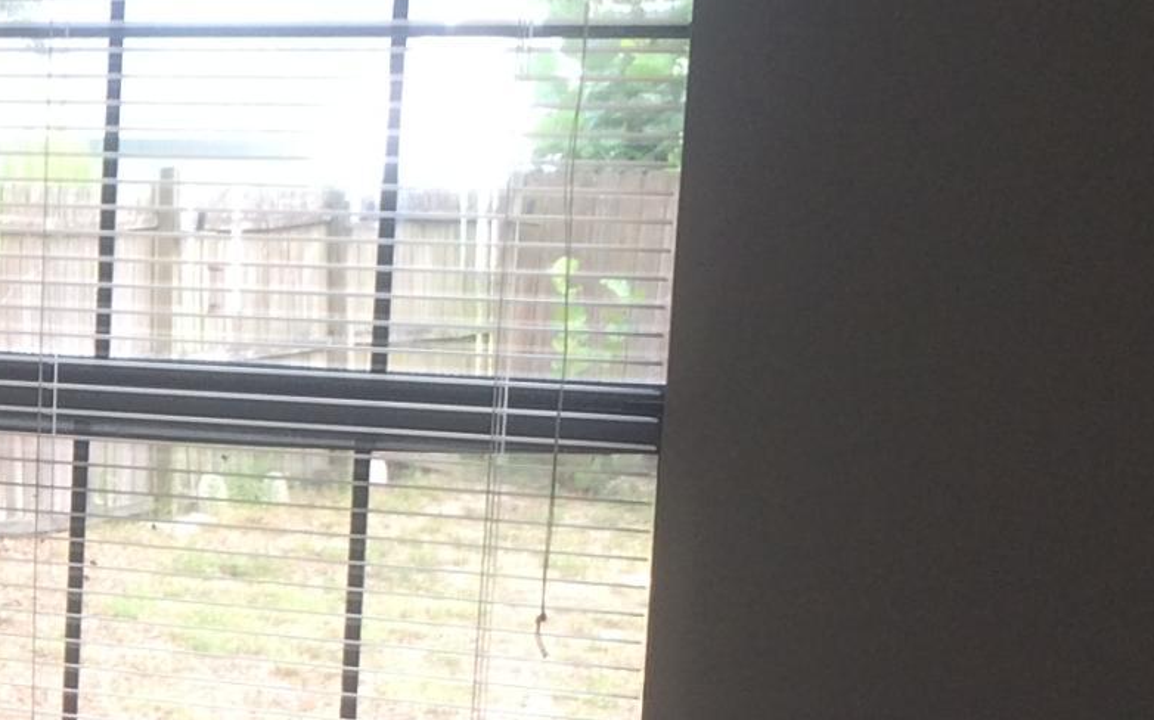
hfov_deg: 16.2
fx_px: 3710
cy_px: 668
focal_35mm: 118
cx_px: -565
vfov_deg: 11.0
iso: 40
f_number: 2.2
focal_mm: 4.15
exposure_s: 1/40
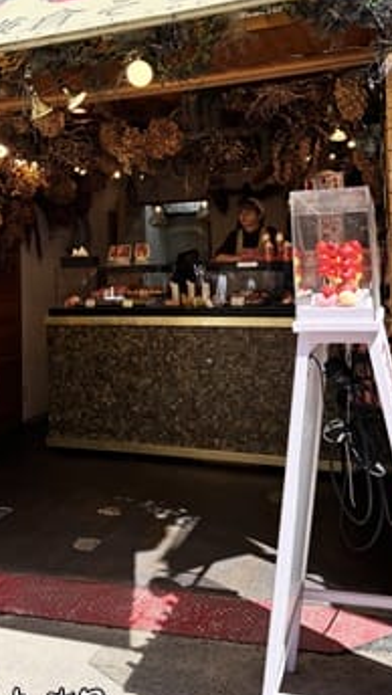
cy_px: 228
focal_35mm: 38
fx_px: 701
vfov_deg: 51.7
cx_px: 153
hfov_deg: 31.1
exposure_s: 1/1923
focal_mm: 6.76
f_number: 1.78
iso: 80
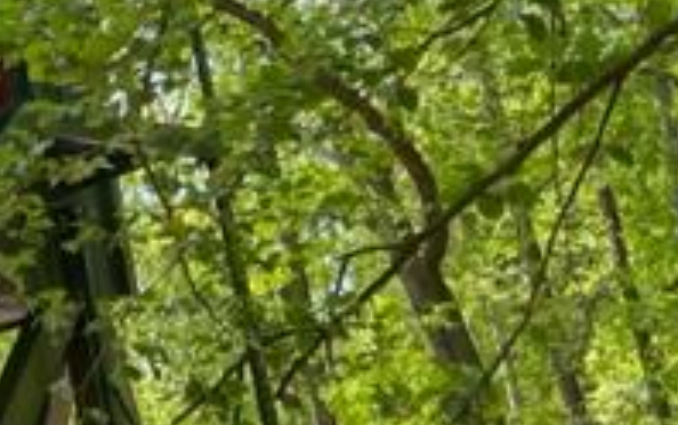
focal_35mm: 89
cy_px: 21
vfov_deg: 14.5
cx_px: -411
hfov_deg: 19.5
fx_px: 1645
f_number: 1.6
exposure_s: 1/341
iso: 50
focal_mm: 5.1
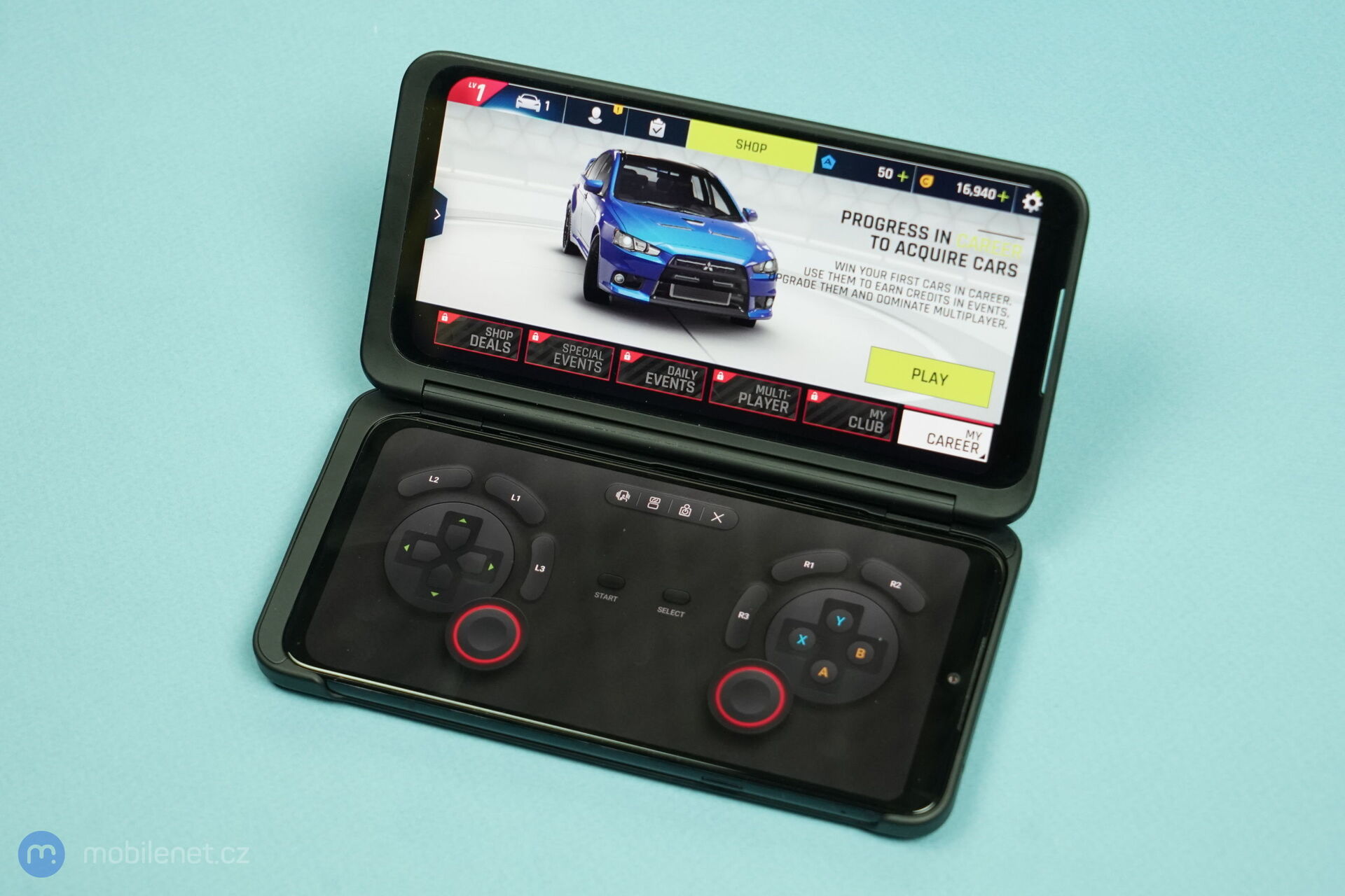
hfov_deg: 28.8
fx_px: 2615
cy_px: 448
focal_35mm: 70
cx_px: 672
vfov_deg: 19.5
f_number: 7.1
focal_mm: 70
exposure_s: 1/200
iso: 2500
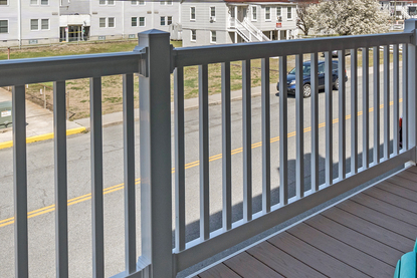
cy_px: 25
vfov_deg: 33.9
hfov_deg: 50.4
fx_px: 429
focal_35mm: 37
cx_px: 296
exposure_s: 1/1000
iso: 320
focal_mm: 15
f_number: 8
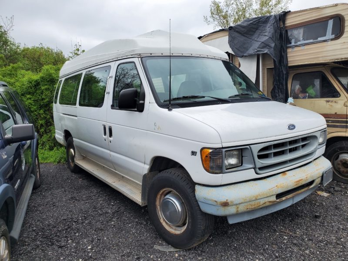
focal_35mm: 26
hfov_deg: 67.3
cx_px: 174
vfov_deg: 53.1
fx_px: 261
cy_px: 130
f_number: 2.4
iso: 50
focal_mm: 4.3
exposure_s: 1/1552
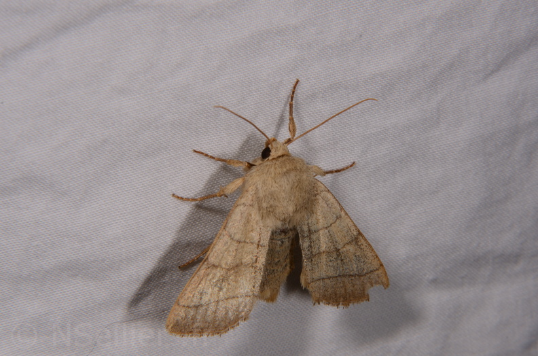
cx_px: 269
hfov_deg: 16.1
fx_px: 1901
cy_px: 178
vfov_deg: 10.7
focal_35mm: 128
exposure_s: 1/60
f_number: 25
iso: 100
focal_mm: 85
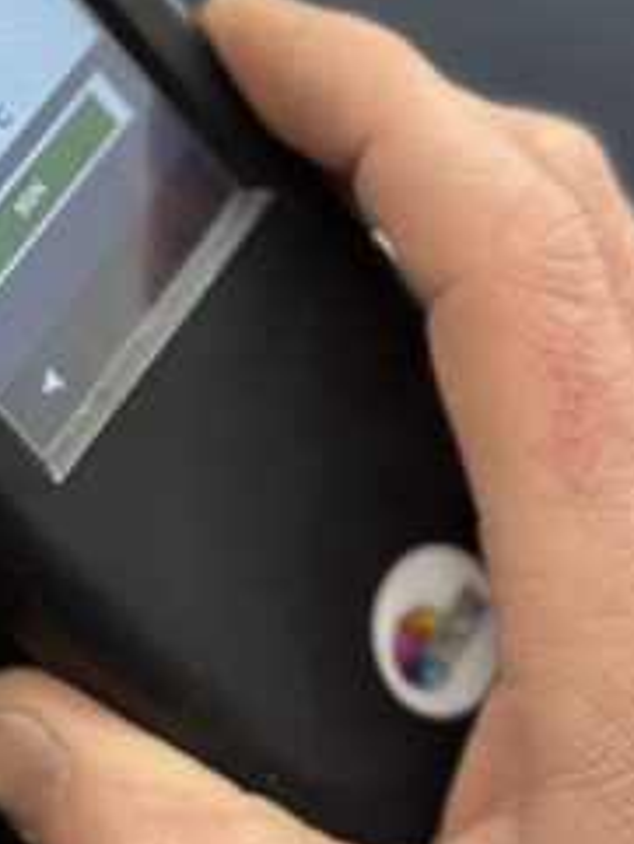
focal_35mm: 102
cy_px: 158
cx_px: 42
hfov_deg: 14.3
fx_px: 2489
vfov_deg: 19.0
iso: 125
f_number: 1.78
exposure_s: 1/50
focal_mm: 6.86
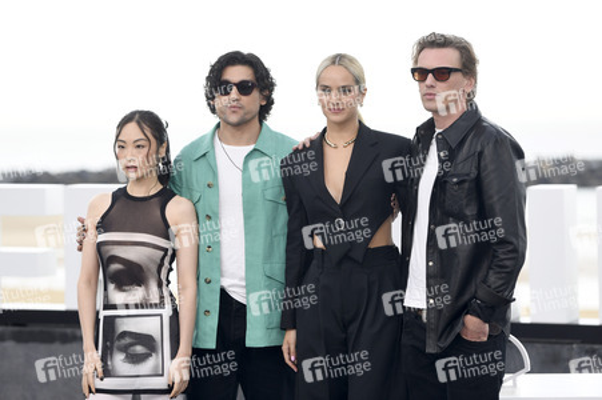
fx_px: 1938
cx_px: 301
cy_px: 200
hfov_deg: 17.7
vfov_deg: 11.8
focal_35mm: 116
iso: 640
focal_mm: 116
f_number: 4
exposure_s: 1/640
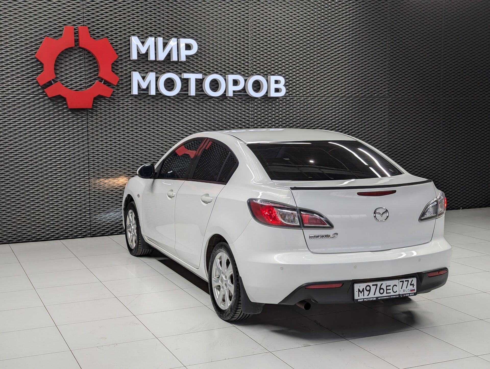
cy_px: 184
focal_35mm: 48
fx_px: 680
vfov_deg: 30.3
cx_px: 245
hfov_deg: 39.6
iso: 42
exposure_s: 1/129
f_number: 1.85
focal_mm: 6.81
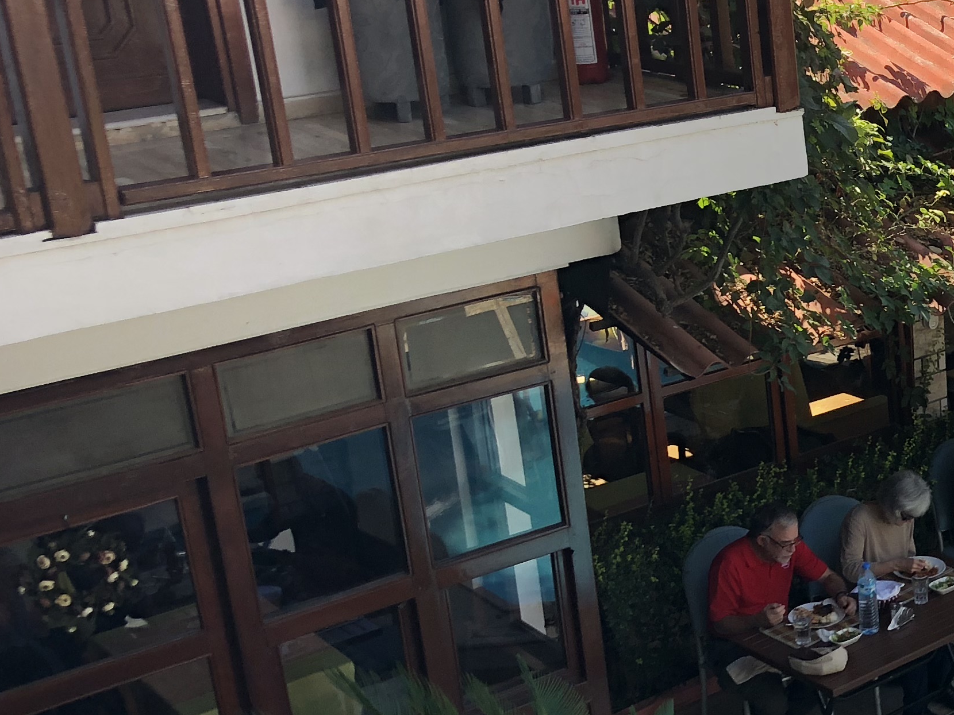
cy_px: 468
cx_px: 1133
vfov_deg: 21.5
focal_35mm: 68
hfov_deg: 25.7
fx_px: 1874
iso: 20
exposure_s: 1/355
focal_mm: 3.99
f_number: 1.8
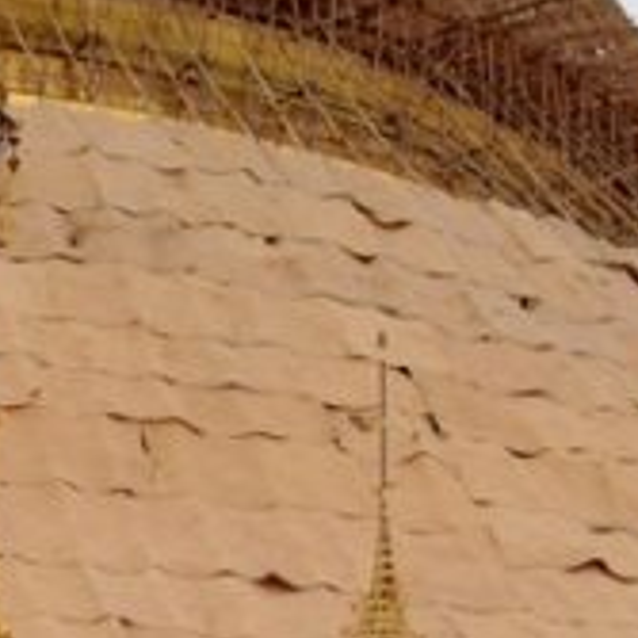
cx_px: 138
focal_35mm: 274
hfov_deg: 6.4
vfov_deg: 6.3
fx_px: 5705
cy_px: 1049
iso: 320
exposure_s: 1/125
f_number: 5
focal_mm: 35
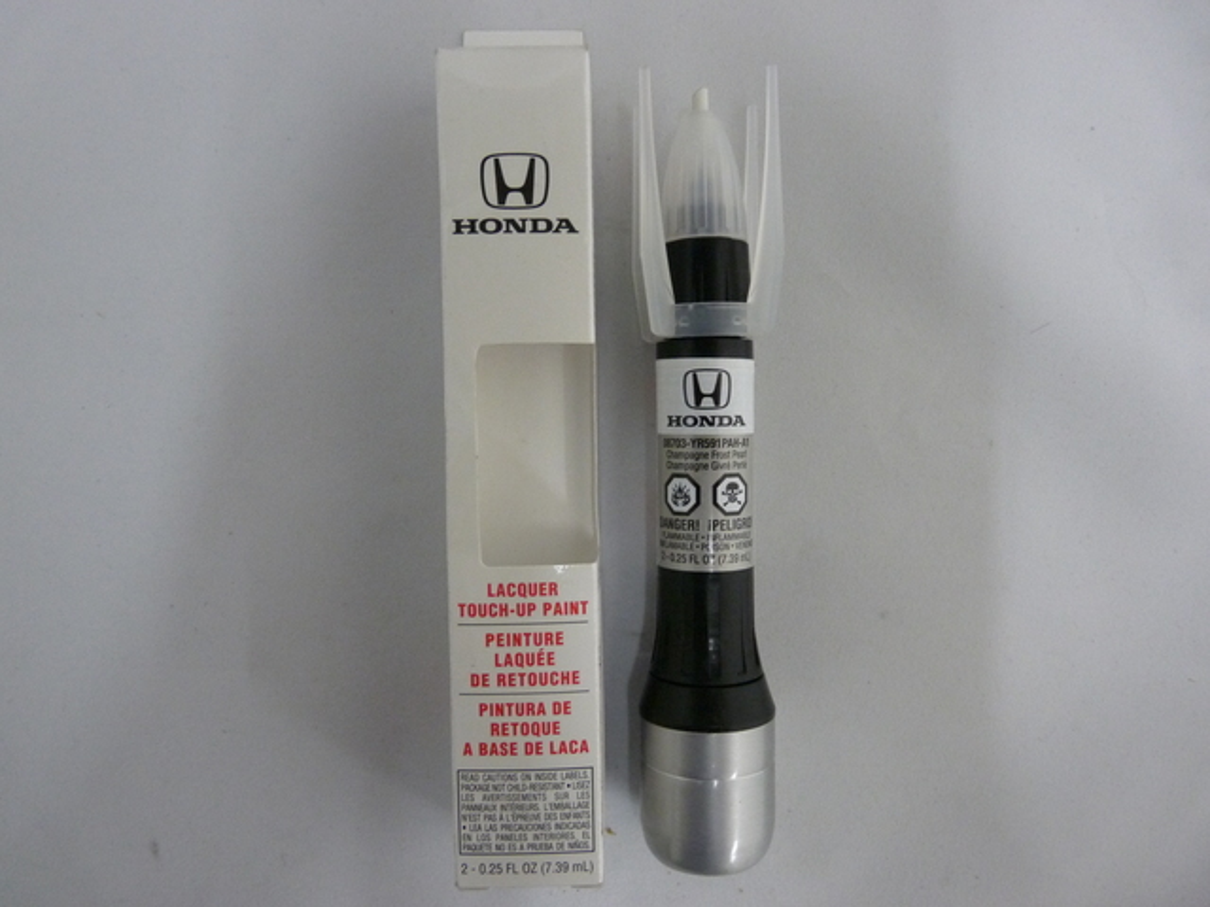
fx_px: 944
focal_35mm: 27
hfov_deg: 65.3
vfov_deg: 51.4
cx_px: 605
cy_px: 454
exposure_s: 1/30
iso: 400
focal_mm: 4.8
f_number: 2.8
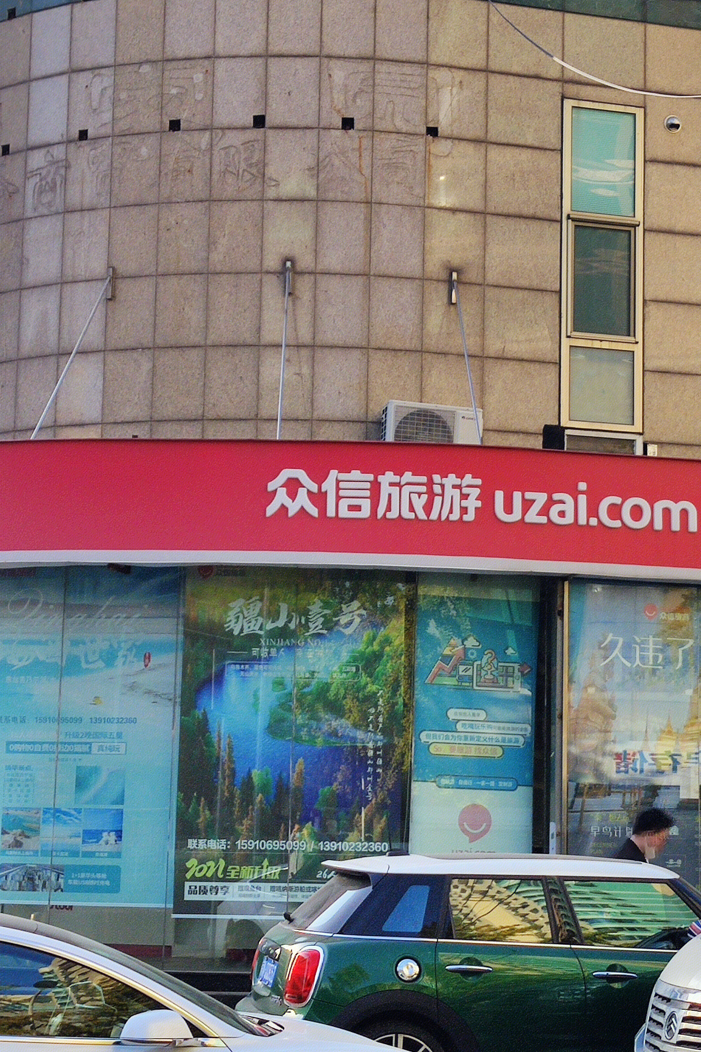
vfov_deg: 30.1
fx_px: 1957
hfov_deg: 20.3
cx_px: 438
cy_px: 527
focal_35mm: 67
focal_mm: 4.75
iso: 112
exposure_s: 1/2271
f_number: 1.75
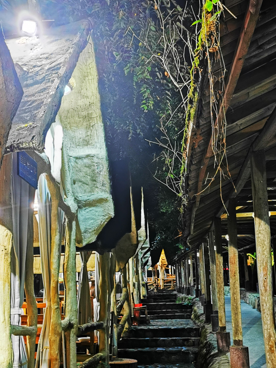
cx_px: 111
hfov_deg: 32.8
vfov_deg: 42.7
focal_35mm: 44
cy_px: 224
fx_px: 468
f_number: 1.8
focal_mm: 5.58
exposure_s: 6
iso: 320
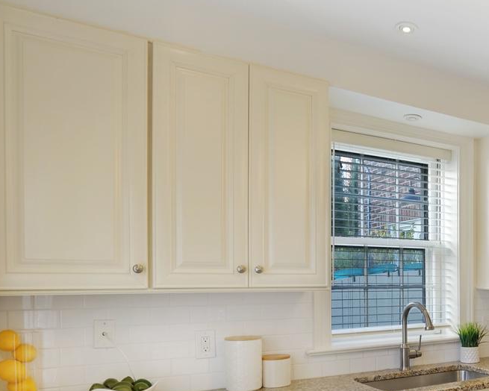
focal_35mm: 33
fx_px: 478
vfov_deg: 43.5
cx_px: 481
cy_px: 281
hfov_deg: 46.2
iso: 1250
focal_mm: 16
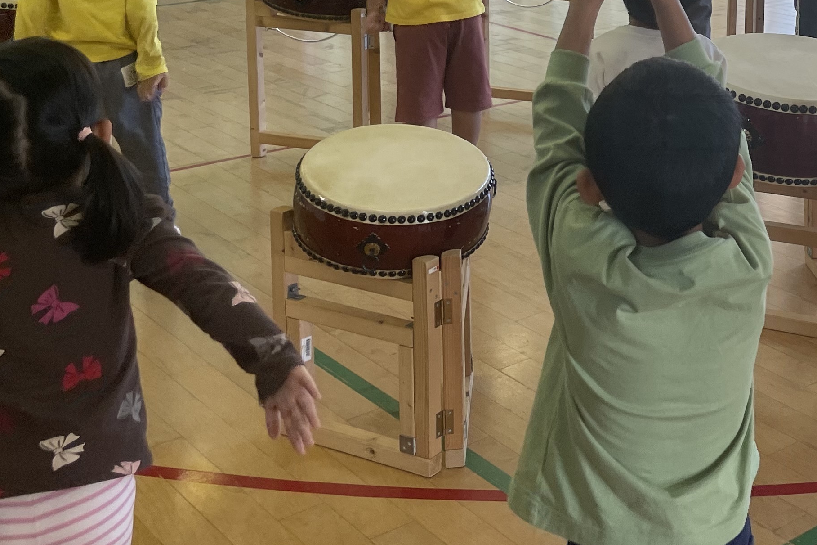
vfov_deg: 21.6
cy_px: -31
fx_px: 1361
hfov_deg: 31.5
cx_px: 768
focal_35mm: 60
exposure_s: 1/120
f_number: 1.6
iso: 50
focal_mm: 4.2
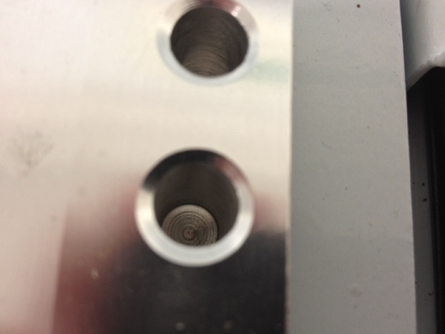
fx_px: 463
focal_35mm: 36
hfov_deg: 51.3
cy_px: 164
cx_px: 226
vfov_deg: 39.7
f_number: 2.4
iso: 125
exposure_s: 1/20
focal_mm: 4.28
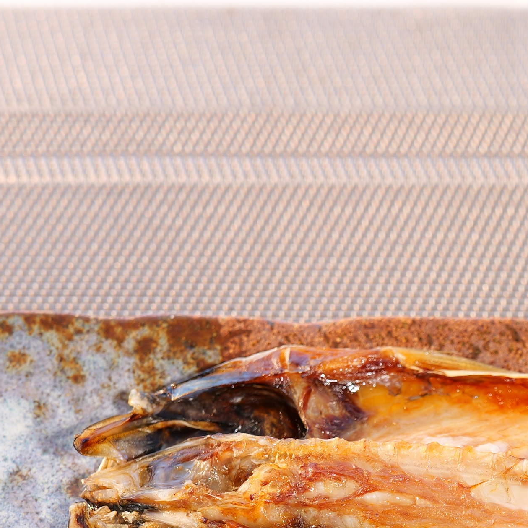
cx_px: 541
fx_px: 2330
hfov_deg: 12.8
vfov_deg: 12.8
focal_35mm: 135
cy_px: 522
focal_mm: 50
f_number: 4.5
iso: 320
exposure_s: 1/60
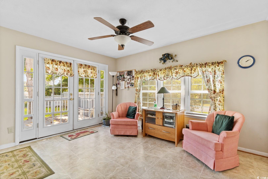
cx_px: 134
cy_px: 90
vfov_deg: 77.3
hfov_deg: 100.4
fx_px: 112
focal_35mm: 15
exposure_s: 1/13
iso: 100
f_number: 4.5
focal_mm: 10
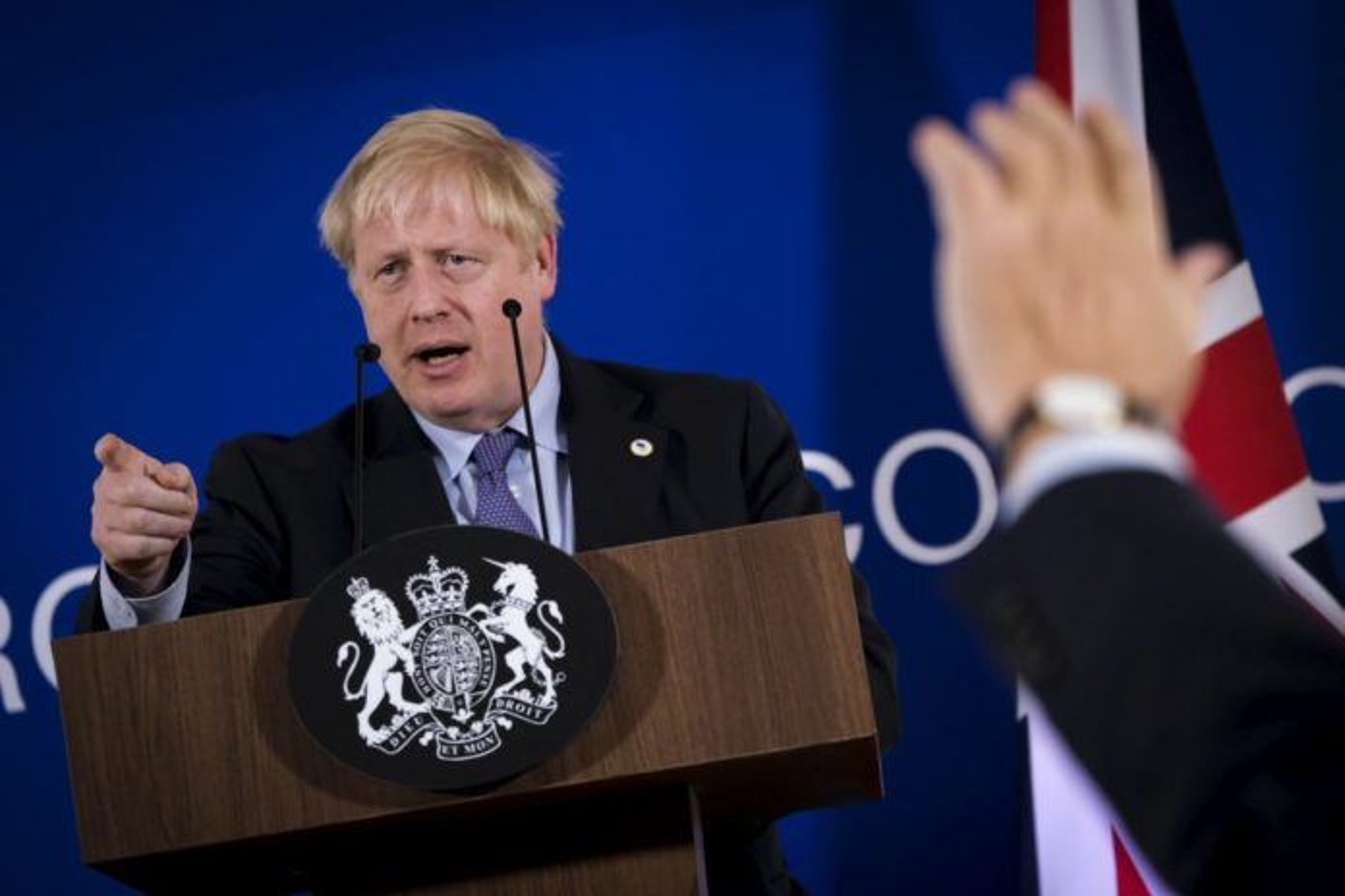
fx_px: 5081
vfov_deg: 10.1
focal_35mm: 136
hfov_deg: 15.1
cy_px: 448
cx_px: 672
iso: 3200
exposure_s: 1/320
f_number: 3.9
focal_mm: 90.4
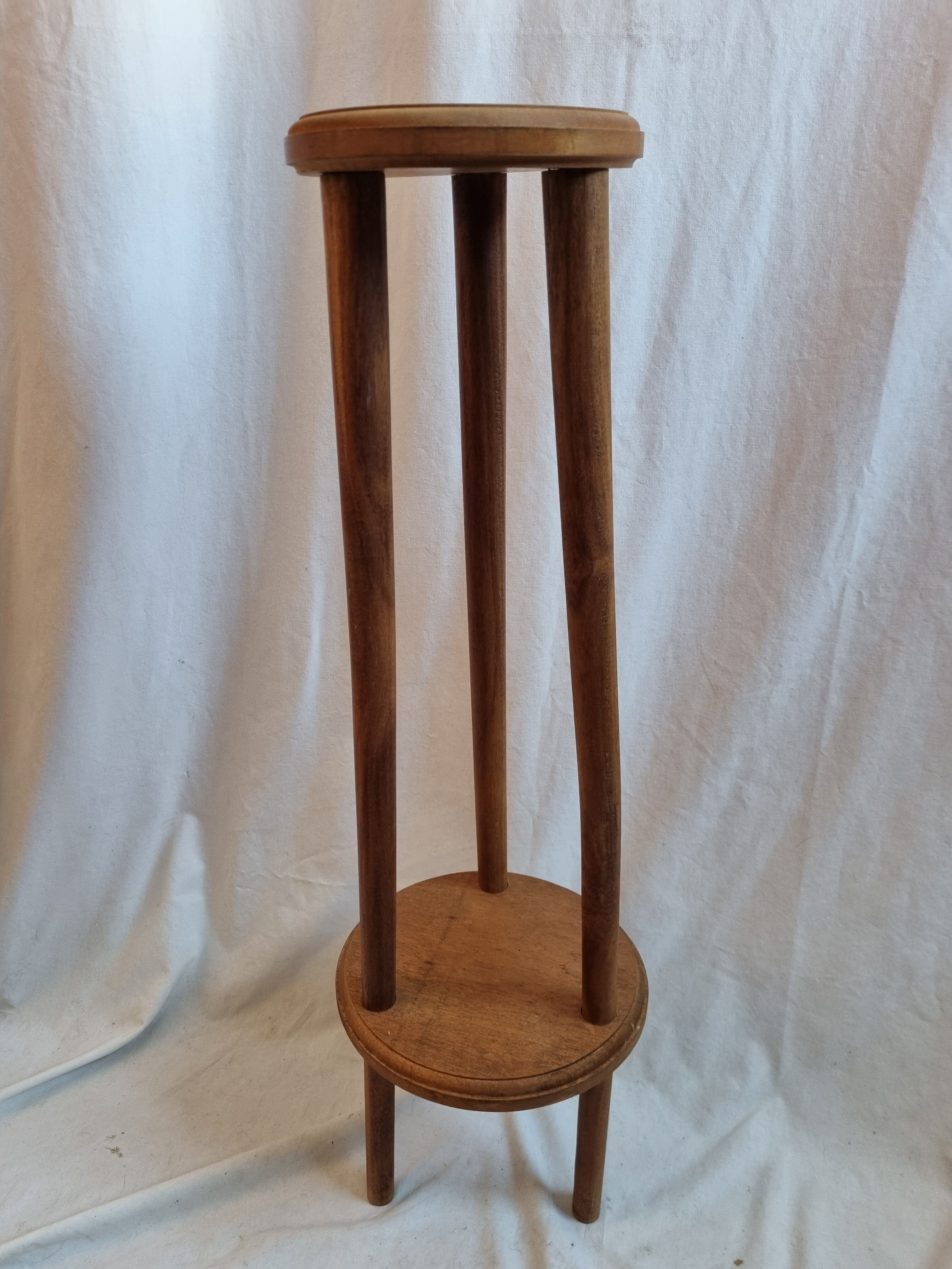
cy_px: 634
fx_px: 953
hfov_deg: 53.1
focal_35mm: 26
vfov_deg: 67.3
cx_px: 476
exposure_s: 1/100
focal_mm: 5.4
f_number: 1.8
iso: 250
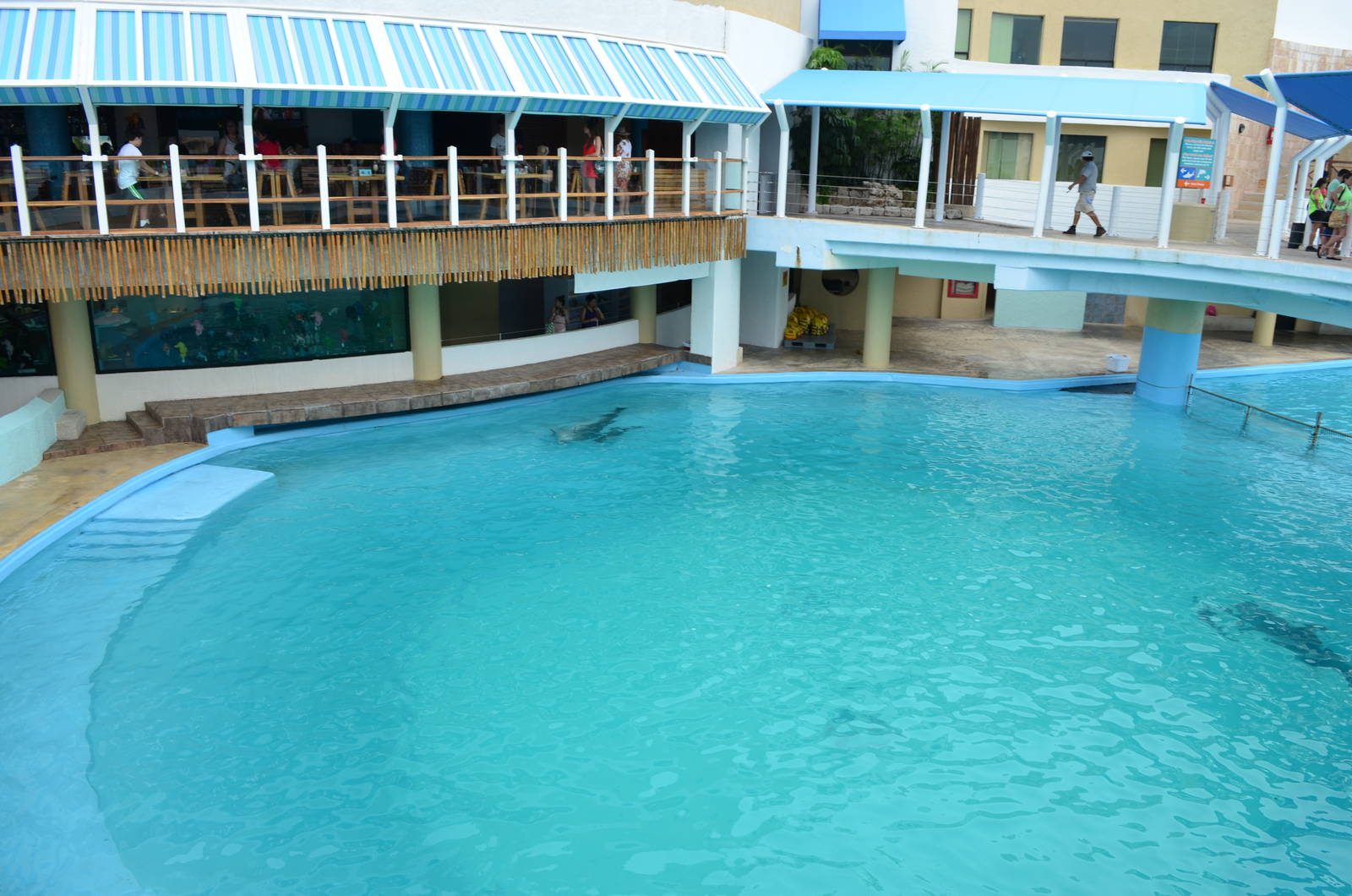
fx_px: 1012
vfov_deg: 47.7
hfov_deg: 67.5
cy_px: 448
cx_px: 676
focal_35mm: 27
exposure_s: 1/200
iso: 320
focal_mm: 18
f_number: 7.1
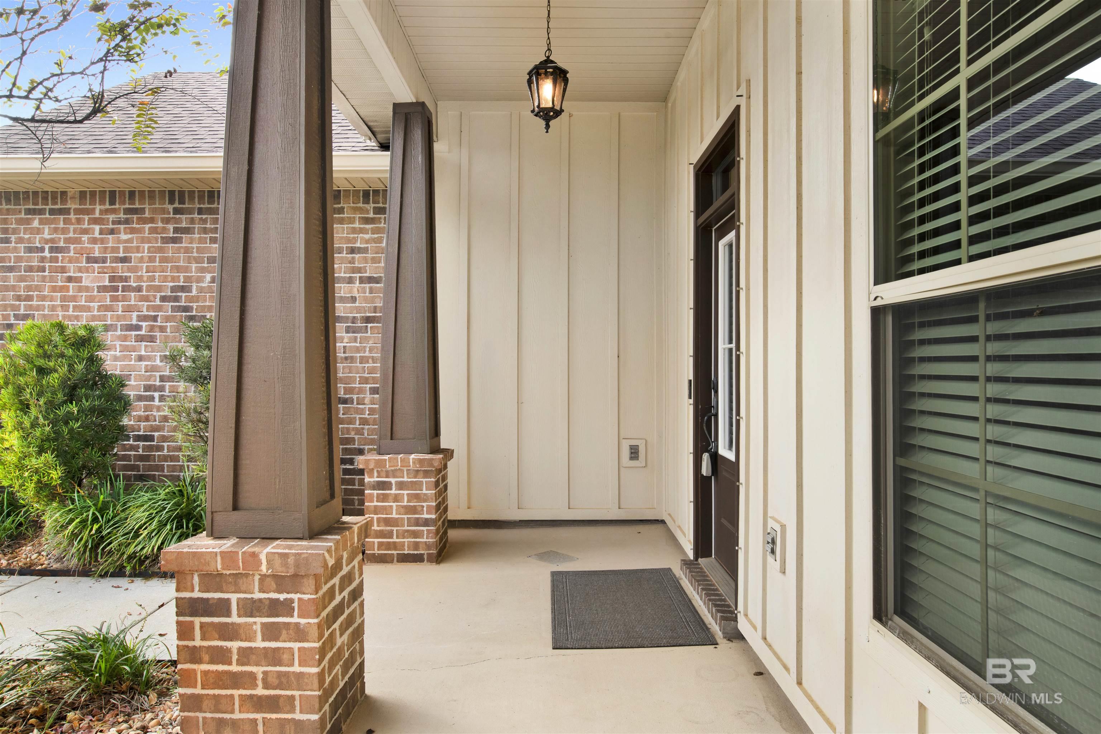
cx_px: 550
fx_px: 673
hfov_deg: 78.6
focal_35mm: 22
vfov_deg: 57.2
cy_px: 367
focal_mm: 22
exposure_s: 1/50
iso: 200
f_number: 11
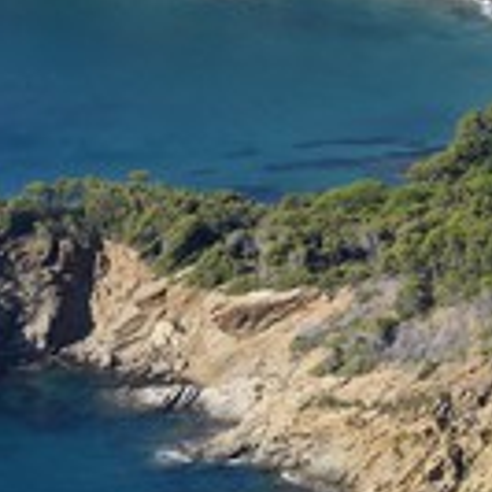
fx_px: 5837
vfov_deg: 4.8
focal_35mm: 363
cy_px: 89
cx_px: 181
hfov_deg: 4.8
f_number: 10
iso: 800
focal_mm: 135
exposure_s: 1/1600
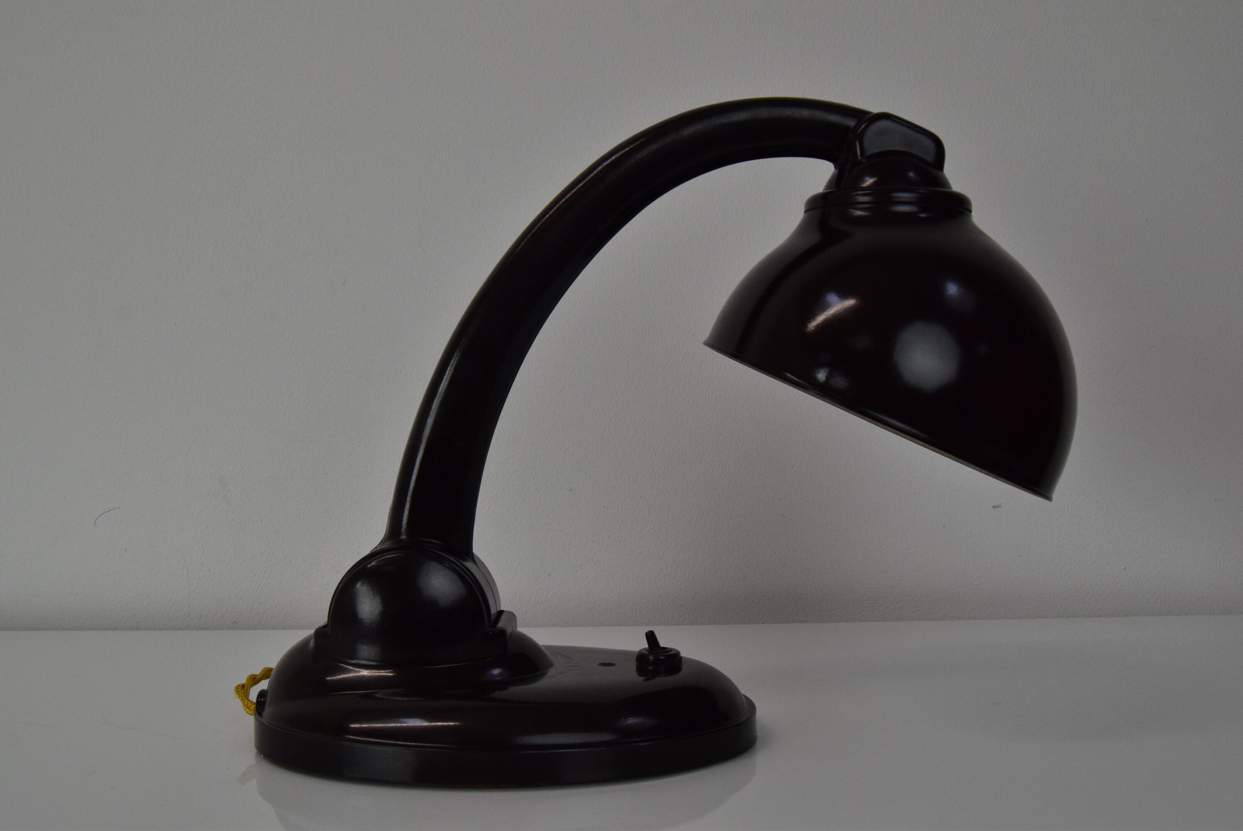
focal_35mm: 36
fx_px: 1244
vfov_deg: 36.9
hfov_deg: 53.1
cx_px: 622
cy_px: 416
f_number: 9
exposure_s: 1/320
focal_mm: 24
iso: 1600
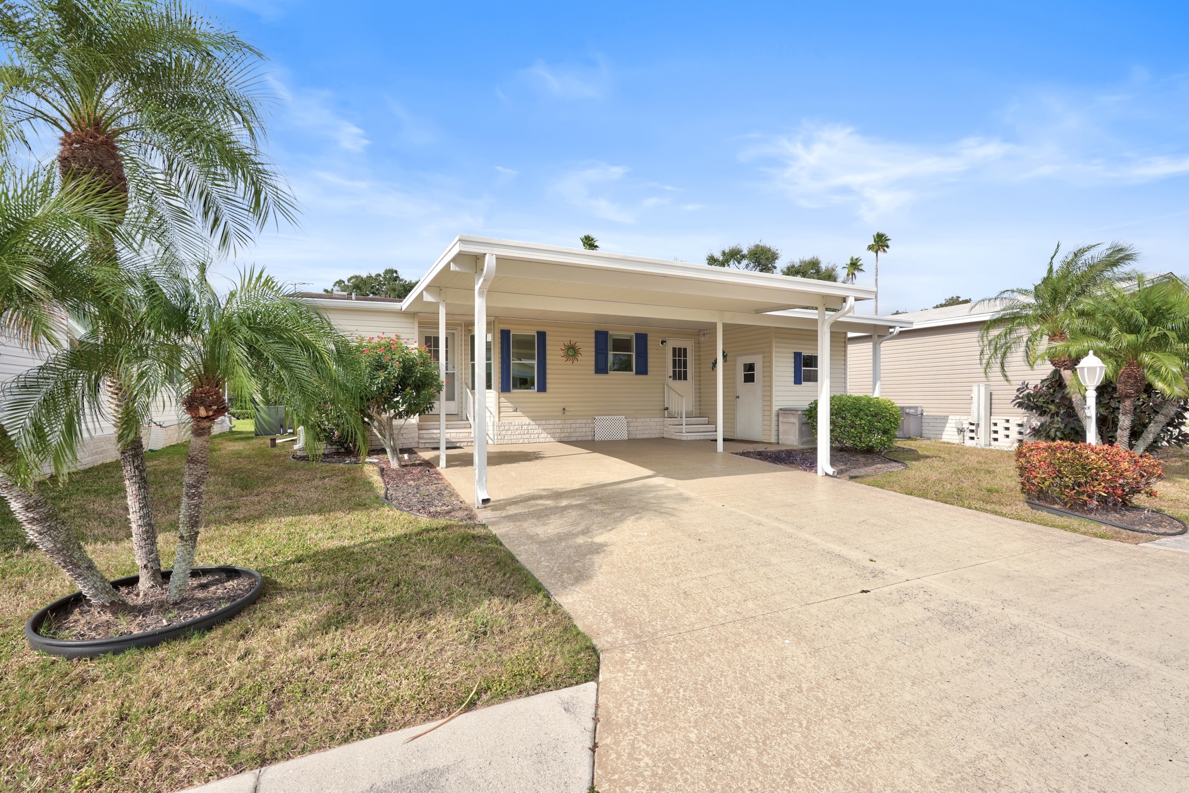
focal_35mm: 16
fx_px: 528
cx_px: 594
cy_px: 396
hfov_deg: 96.7
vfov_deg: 73.8
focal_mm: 16
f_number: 8
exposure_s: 1/1250
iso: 400
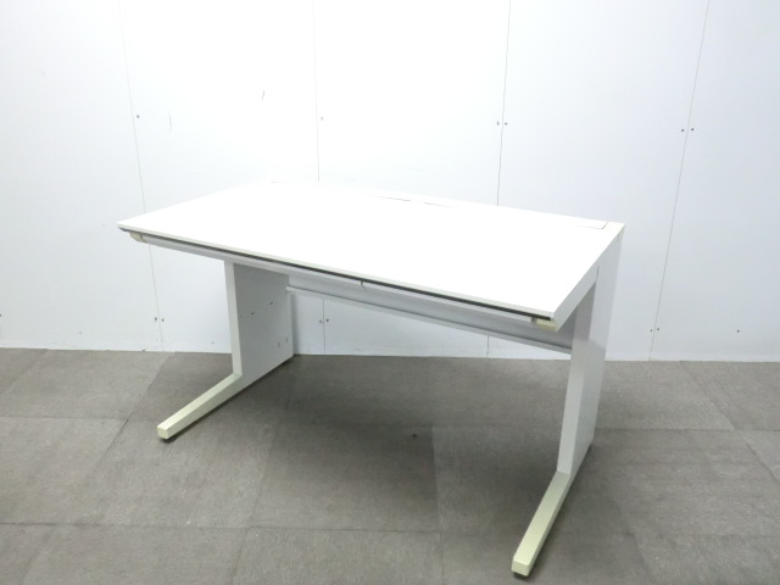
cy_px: 292
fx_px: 721
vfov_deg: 44.2
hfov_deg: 56.8
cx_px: 390
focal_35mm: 32
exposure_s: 1/40
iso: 800
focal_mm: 5.8
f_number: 3.5
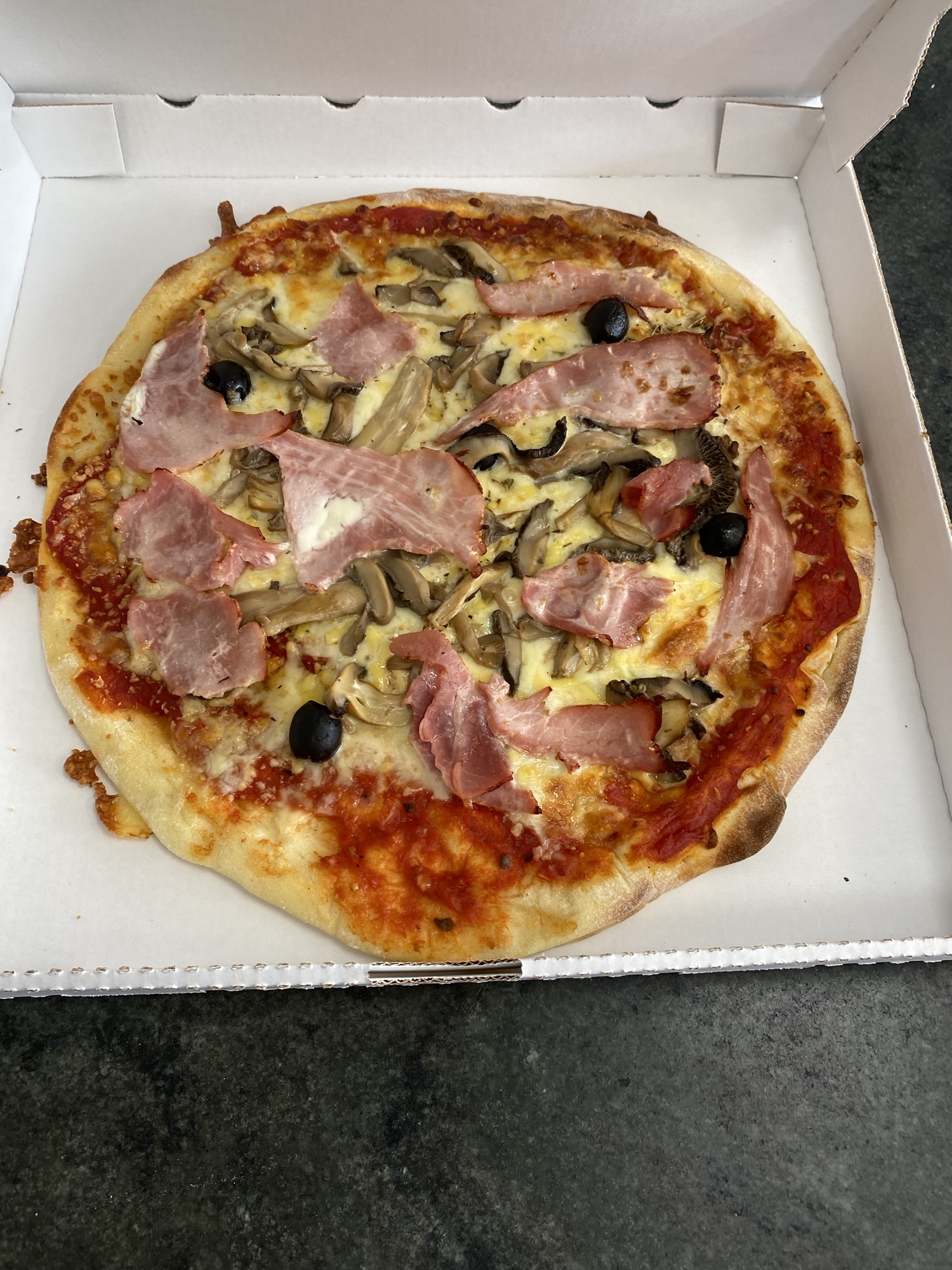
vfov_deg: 67.3
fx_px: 953
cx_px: 476
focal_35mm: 26
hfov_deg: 53.1
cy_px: 635
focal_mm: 4.25
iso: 50
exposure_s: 1/100
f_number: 1.8
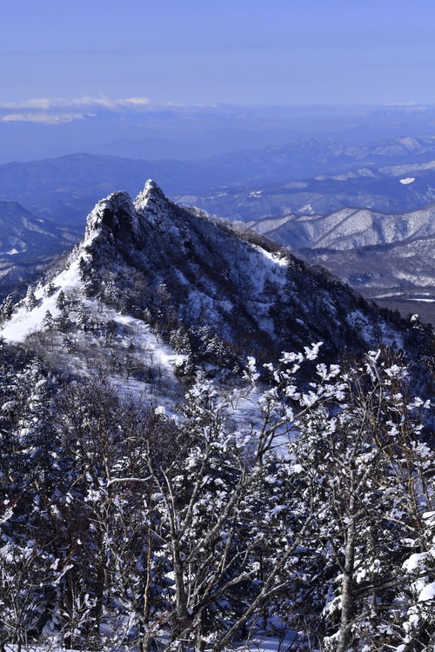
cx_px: 218
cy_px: 326
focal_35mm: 78
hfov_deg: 17.5
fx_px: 1414
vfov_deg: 26.0
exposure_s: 1/200
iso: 200
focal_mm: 78
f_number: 22
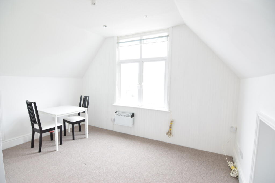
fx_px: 132
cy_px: 92
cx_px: 138
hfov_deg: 92.4
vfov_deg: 69.7
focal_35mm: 17
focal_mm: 11.5
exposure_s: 1/10
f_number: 3.5
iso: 100
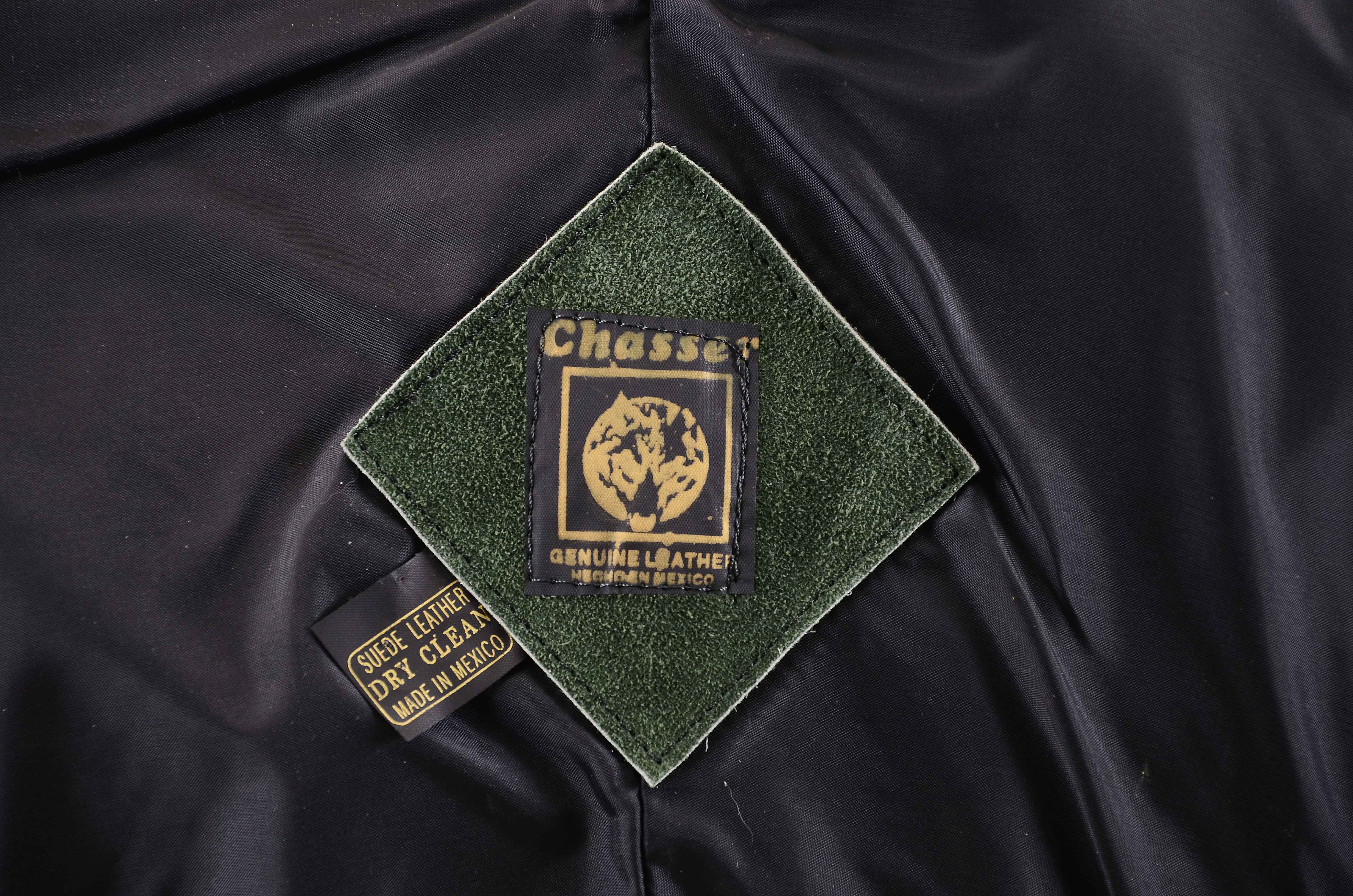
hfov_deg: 13.1
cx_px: 676
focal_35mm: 158
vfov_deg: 8.7
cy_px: 448
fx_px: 5907
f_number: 6.3
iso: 160
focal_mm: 105
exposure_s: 1/80
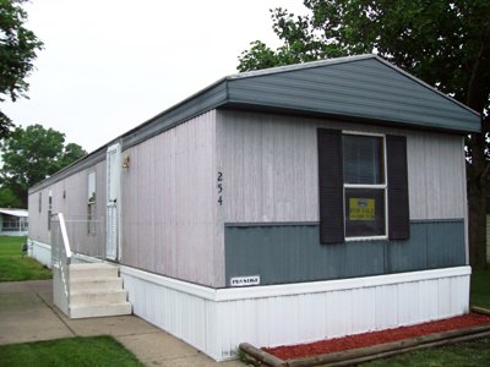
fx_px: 510
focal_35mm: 36
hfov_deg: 51.4
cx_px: 245
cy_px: 184
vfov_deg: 39.7
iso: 80
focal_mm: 6
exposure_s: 1/315
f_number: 2.7
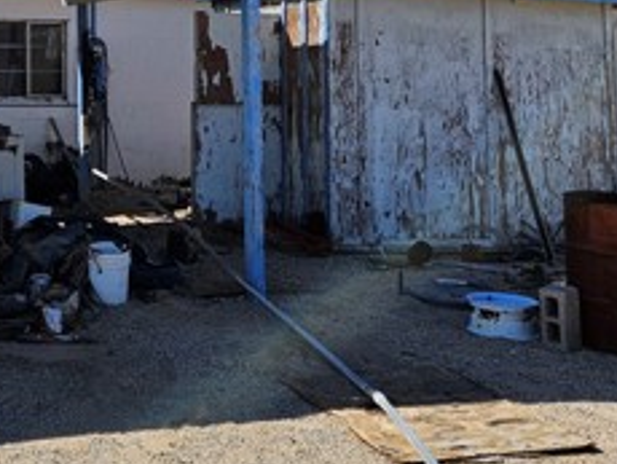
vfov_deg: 21.2
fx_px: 1142
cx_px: 3
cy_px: -110
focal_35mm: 64
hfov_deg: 28.4
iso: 25
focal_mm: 5.4
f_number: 1.8
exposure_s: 1/2905
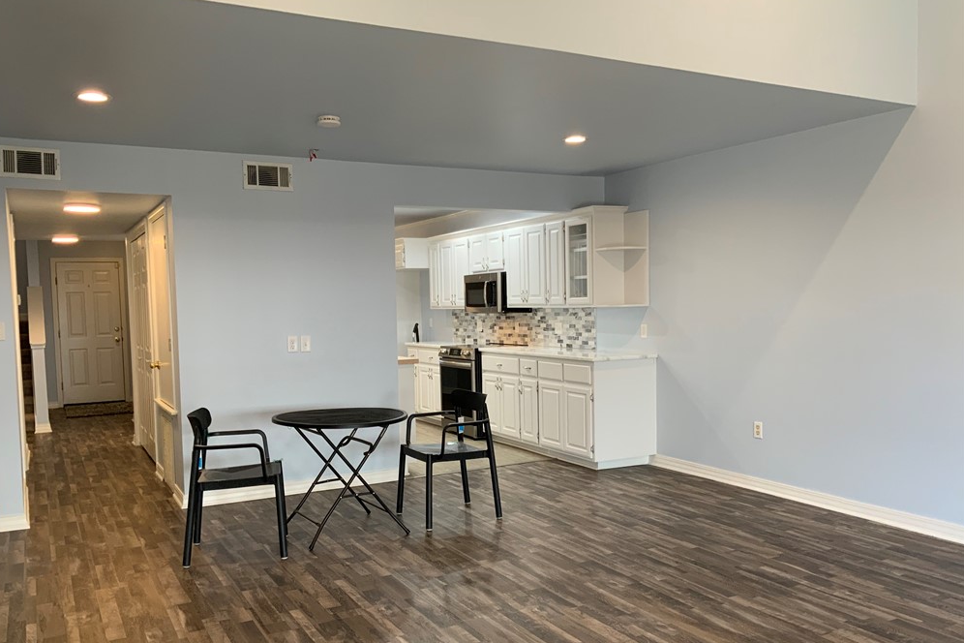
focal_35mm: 31
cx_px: 473
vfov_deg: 42.2
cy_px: 364
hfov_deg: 60.3
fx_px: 830
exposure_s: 1/60
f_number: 1.8
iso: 80
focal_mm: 3
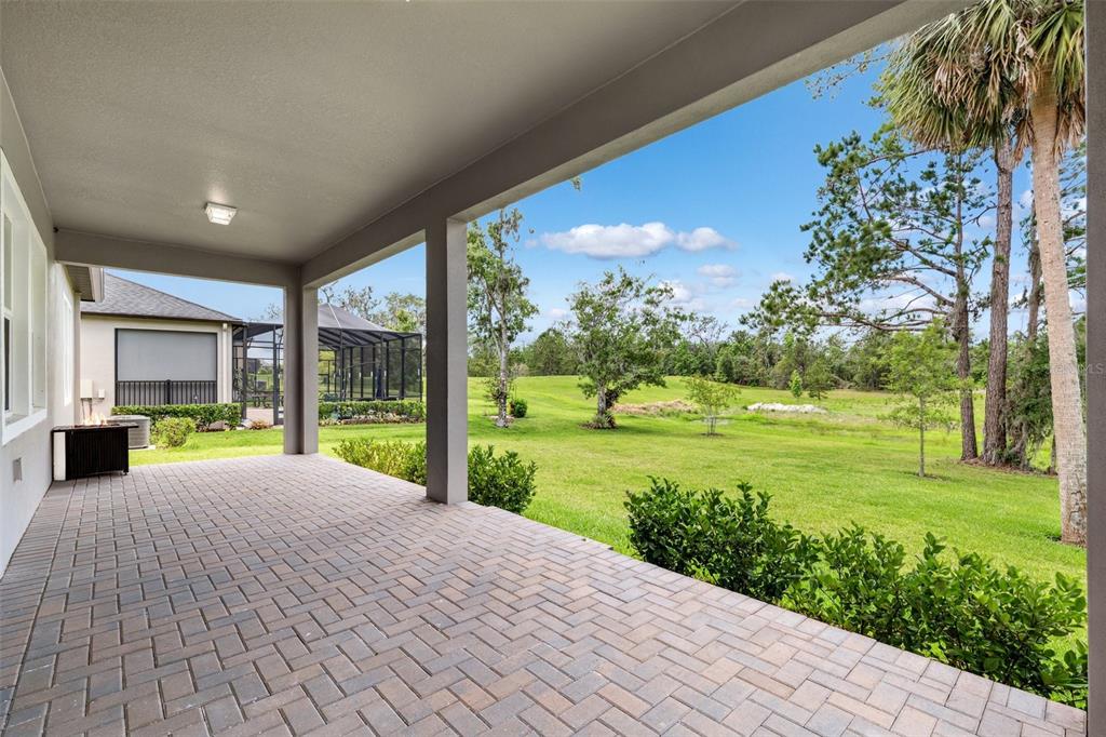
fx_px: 461
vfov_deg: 77.3
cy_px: 368
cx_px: 553
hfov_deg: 100.4
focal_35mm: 15
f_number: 8
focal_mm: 15
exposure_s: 1/80
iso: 100
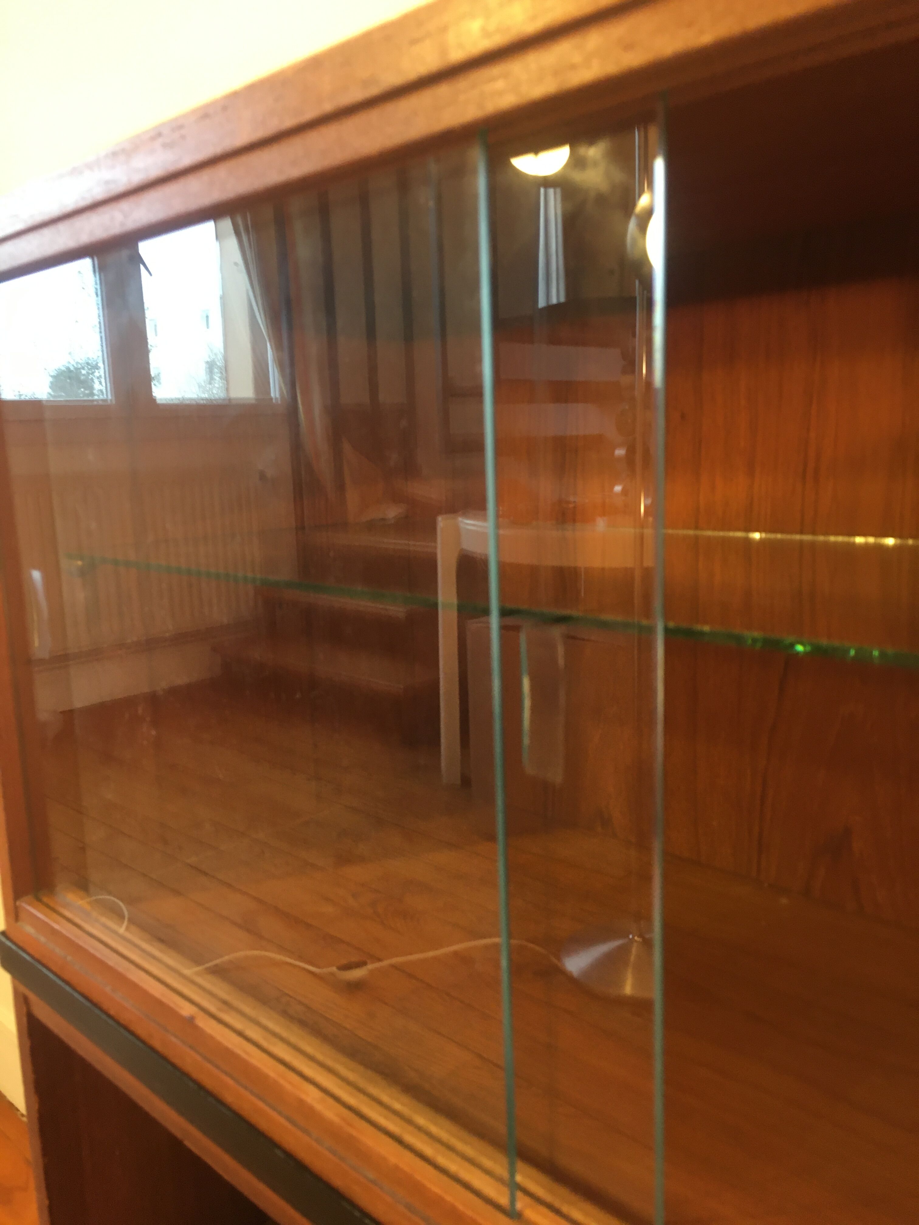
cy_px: 612
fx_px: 1027
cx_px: 460
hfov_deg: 48.2
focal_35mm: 29
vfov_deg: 61.7
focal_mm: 4.15
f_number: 2.2
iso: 125
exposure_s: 1/33
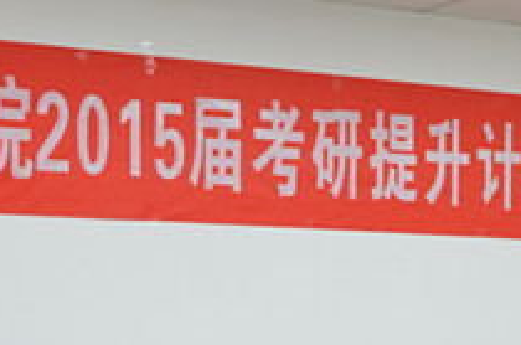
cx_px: 422
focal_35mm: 120
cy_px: 375
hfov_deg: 17.0
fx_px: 1733
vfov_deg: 11.2
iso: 400
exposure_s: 1/20
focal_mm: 28
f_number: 4
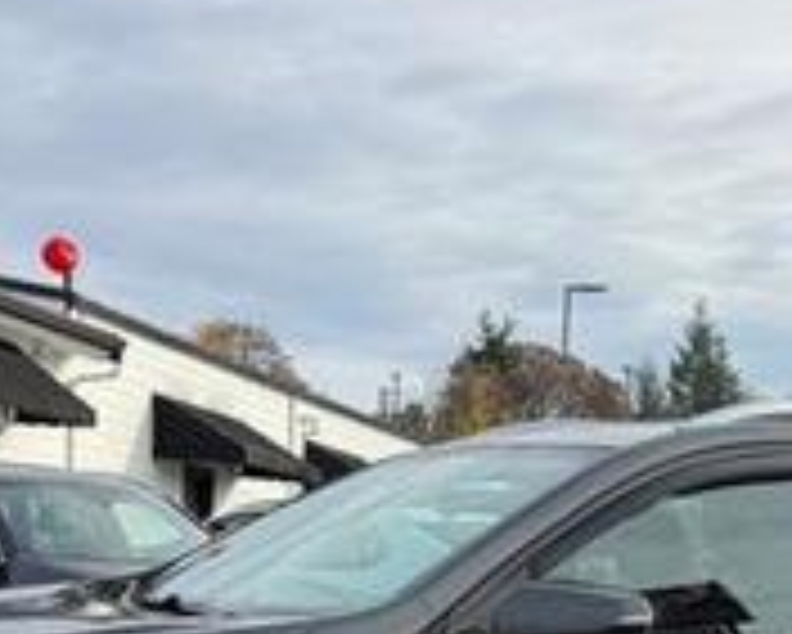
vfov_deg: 21.1
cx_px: 468
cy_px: 782
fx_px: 1571
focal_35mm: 67
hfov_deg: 28.2
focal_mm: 6.76
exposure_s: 1/2299
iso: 80
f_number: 1.78
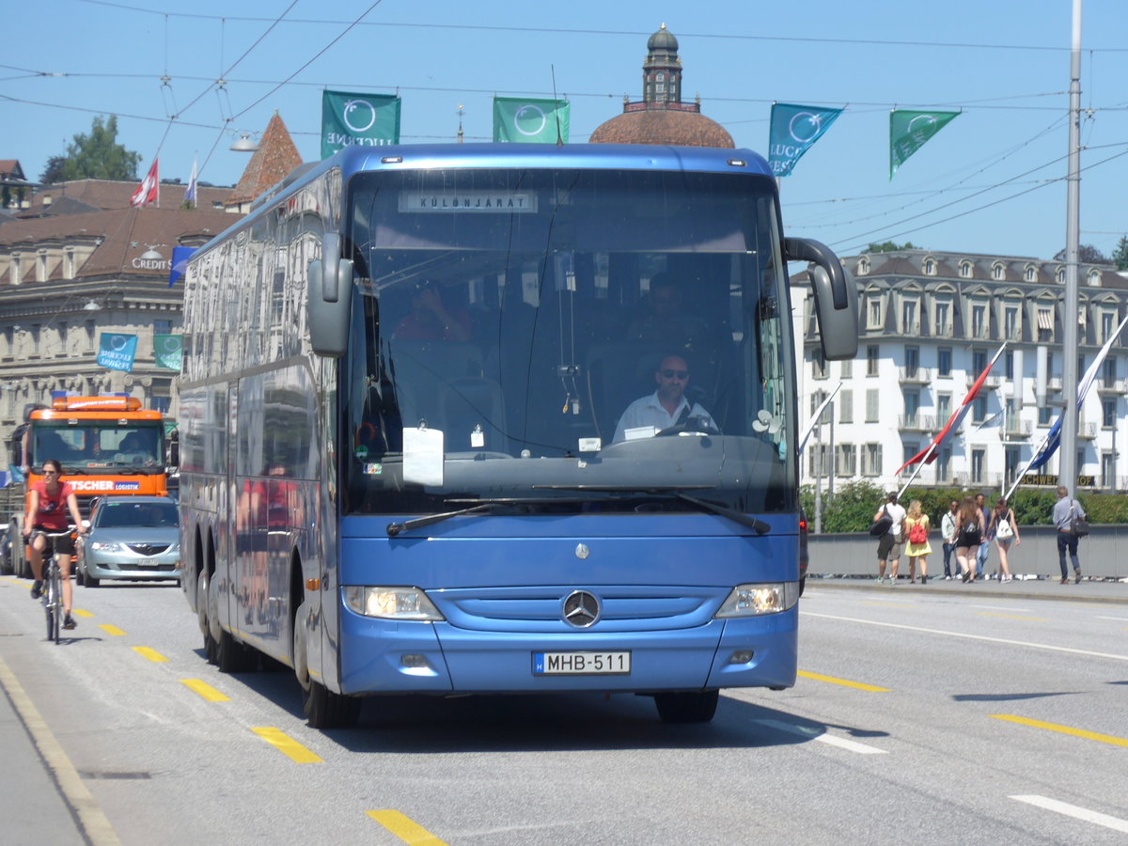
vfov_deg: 11.2
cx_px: 564
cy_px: 423
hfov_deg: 14.9
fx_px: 4301
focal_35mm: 132
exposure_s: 1/400
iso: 80
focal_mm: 25.7
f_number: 5.3
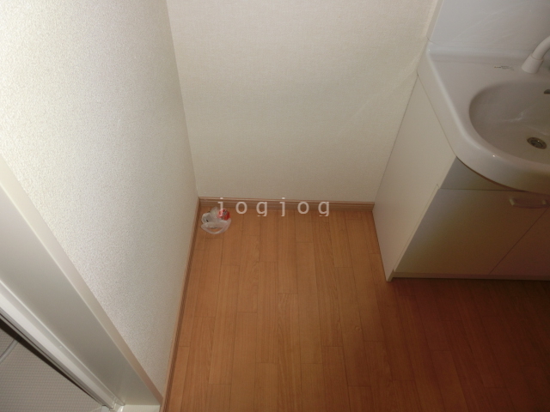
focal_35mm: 24
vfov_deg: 56.8
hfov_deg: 71.6
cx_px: 275
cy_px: 206
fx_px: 381
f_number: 3
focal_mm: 4.24
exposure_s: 1/250
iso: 80
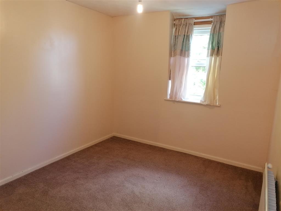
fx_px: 219
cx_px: 140
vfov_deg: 51.4
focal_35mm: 27
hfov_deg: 65.3
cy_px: 106
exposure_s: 1/33.3
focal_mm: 4.75
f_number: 1.8
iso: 200
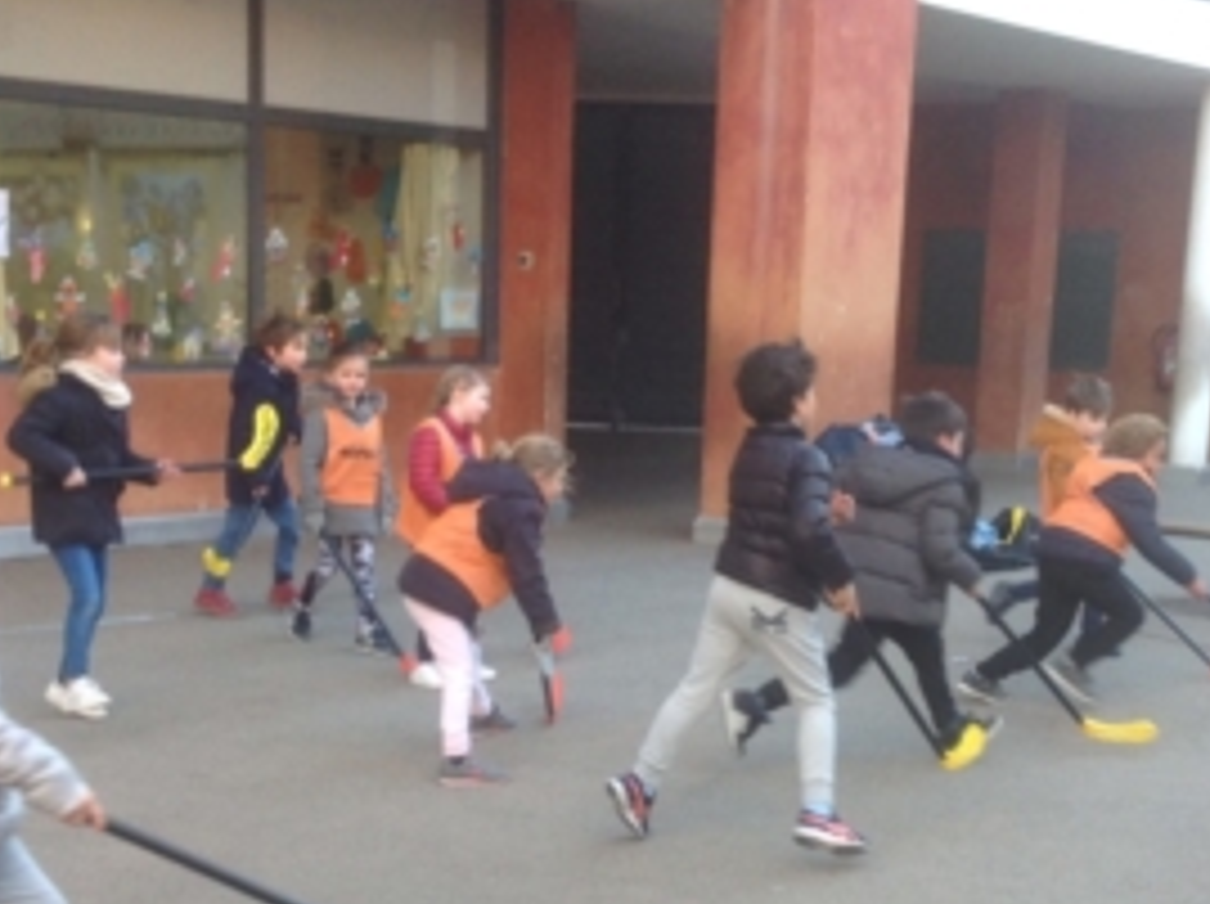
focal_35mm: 65
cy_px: 690
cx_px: 733
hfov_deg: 29.8
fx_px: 2269
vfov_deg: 22.3
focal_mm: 4.28
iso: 80
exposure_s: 1/120
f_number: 2.4
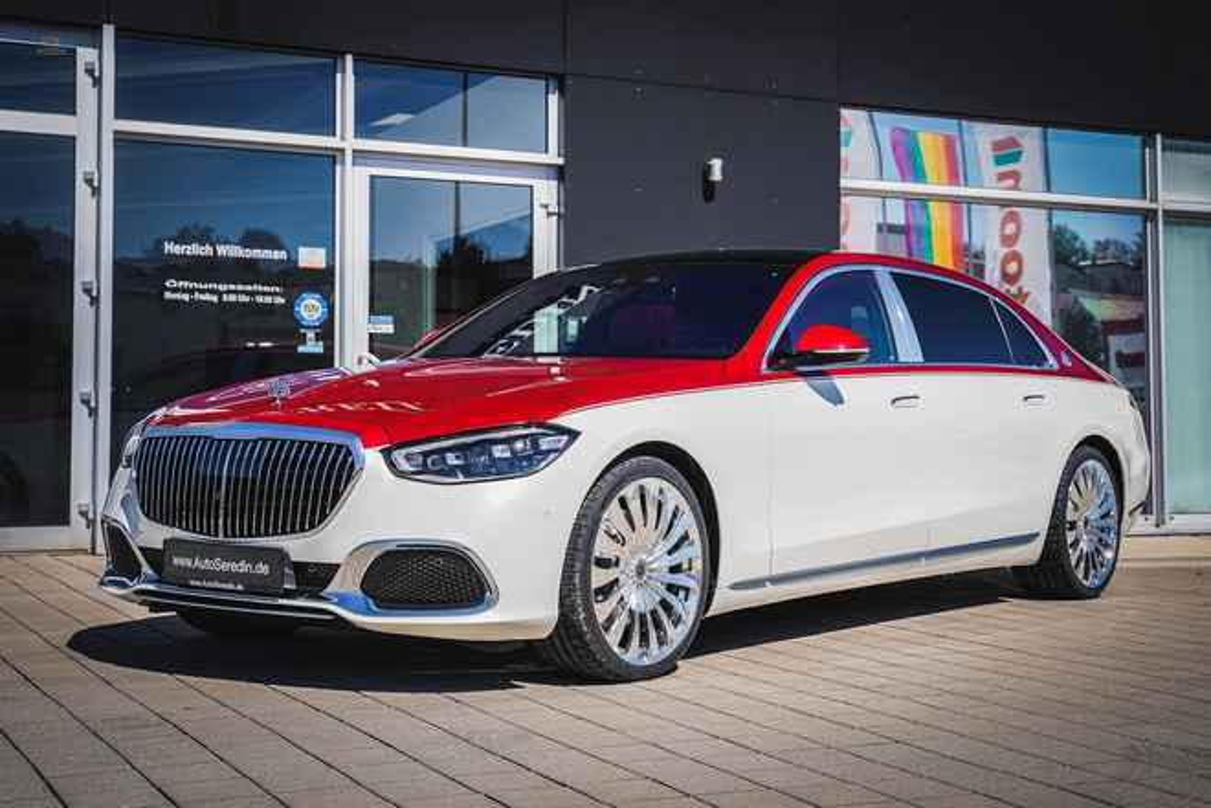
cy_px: 404
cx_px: 606
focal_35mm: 47
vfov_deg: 28.6
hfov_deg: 41.9
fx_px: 1581
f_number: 6.3
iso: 800
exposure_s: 1/1250
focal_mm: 47
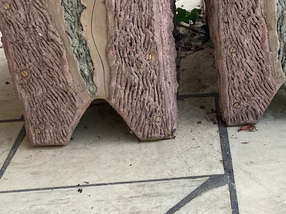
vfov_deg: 21.9
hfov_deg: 28.5
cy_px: 137
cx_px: 221
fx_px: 554
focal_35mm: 67
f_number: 2.4
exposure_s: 1/260
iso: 25
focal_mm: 3.3
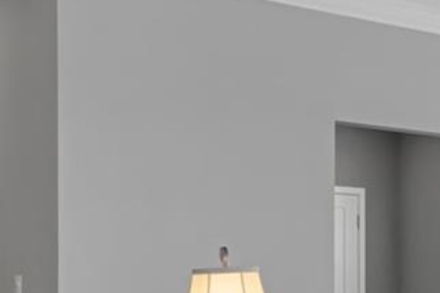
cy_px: 294
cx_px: 681
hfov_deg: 19.4
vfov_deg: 14.9
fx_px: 1099
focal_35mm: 90
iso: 1000
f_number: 8
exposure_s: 1/20
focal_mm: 12
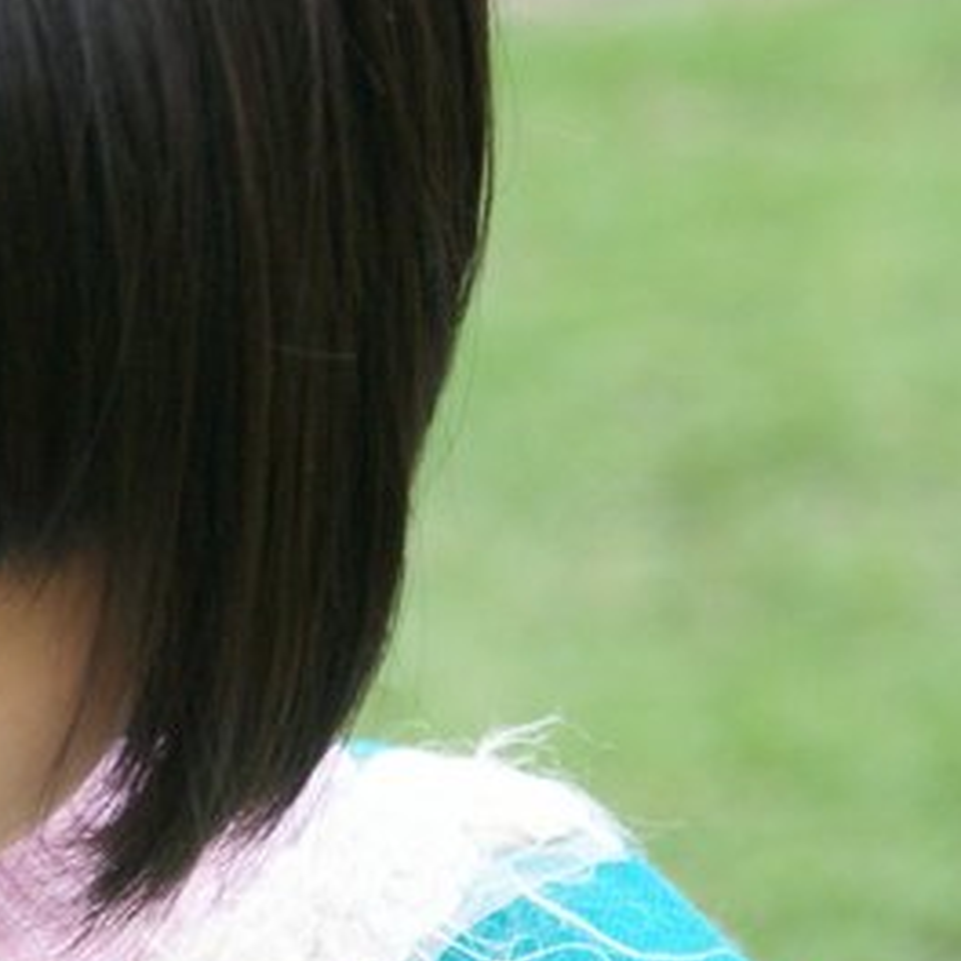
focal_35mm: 271
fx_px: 8512
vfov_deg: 6.5
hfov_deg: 6.4
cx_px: -226
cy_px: 533
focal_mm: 70
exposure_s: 1/125
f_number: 5.6
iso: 400
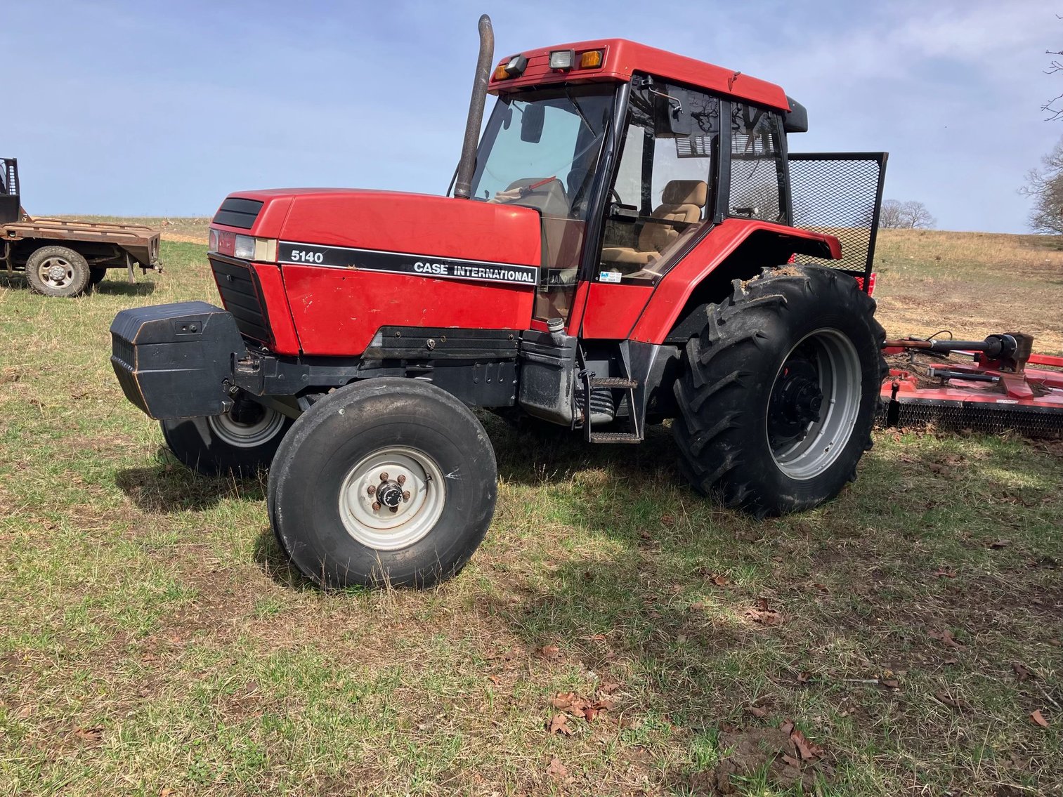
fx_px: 860
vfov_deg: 49.8
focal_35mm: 28
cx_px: 532
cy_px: 398
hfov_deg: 63.4
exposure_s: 1/1012
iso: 32
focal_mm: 3.99
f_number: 1.8
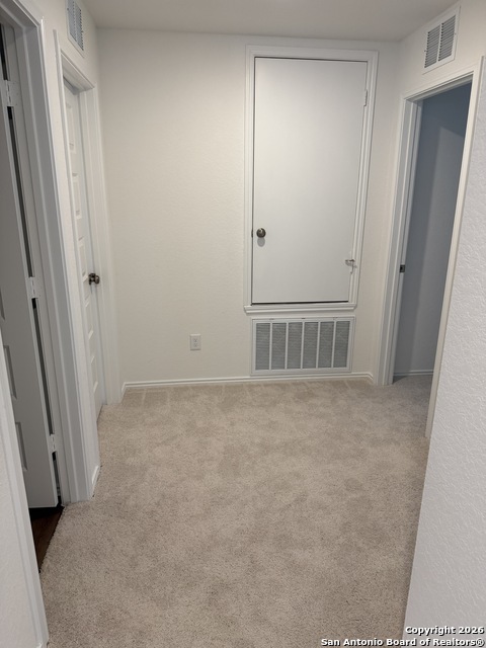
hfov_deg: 56.8
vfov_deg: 71.6
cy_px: 324
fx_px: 449
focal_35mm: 24
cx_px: 243
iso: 200
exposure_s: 1/120
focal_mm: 6.76
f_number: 1.78
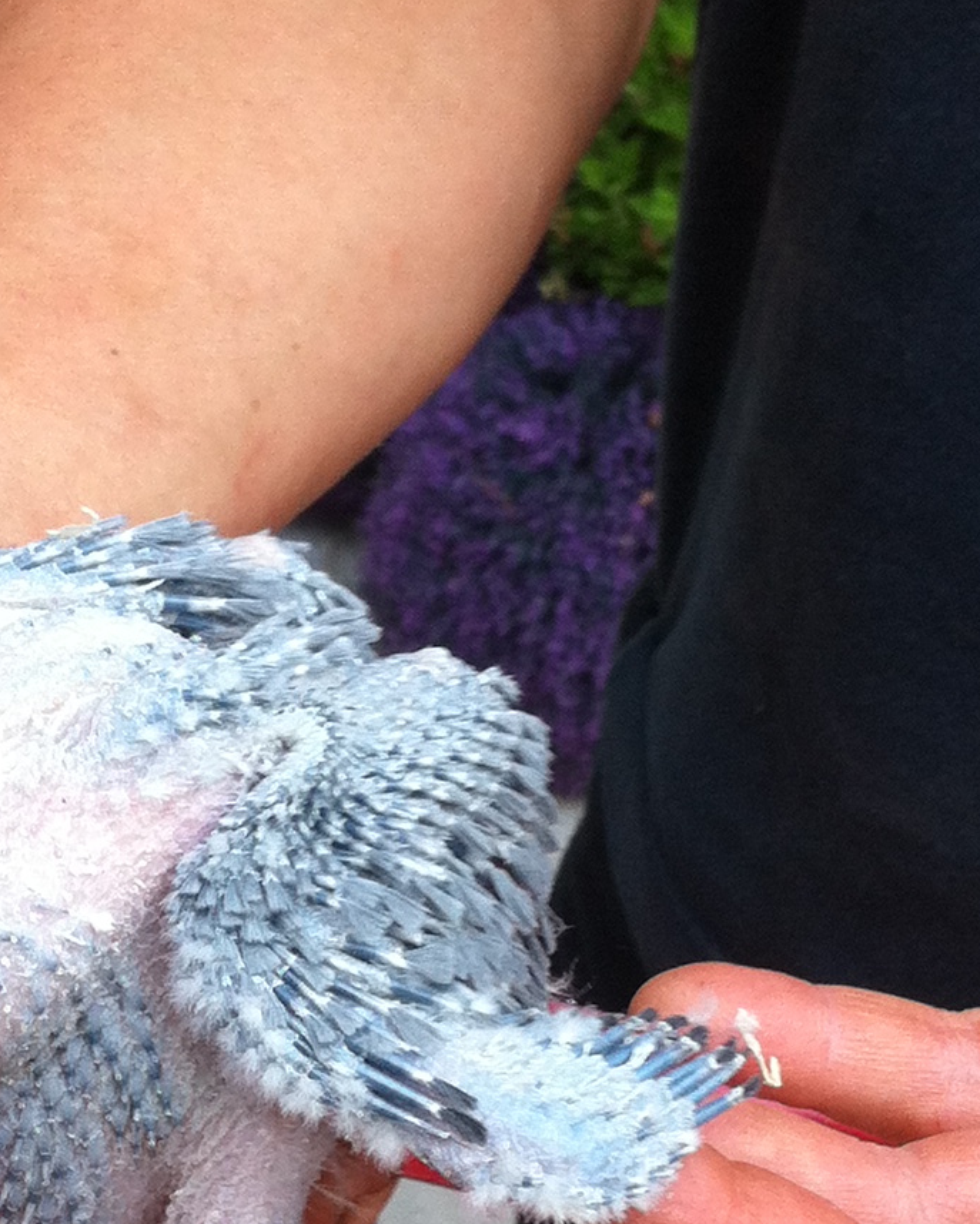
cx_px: 374
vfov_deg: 18.5
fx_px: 3732
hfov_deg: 14.9
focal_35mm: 103
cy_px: 943
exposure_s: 1/175
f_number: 2.8
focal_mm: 3.85
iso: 80
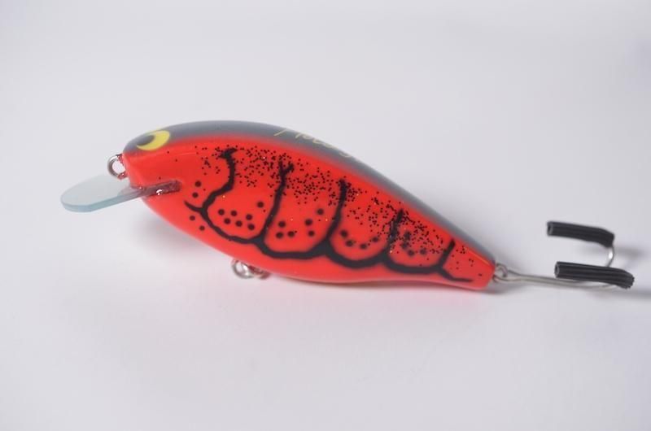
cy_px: 216
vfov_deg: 22.5
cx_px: 326
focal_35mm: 60
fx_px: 1083
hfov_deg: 33.5
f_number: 4.5
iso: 800
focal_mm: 40
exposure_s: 1/80
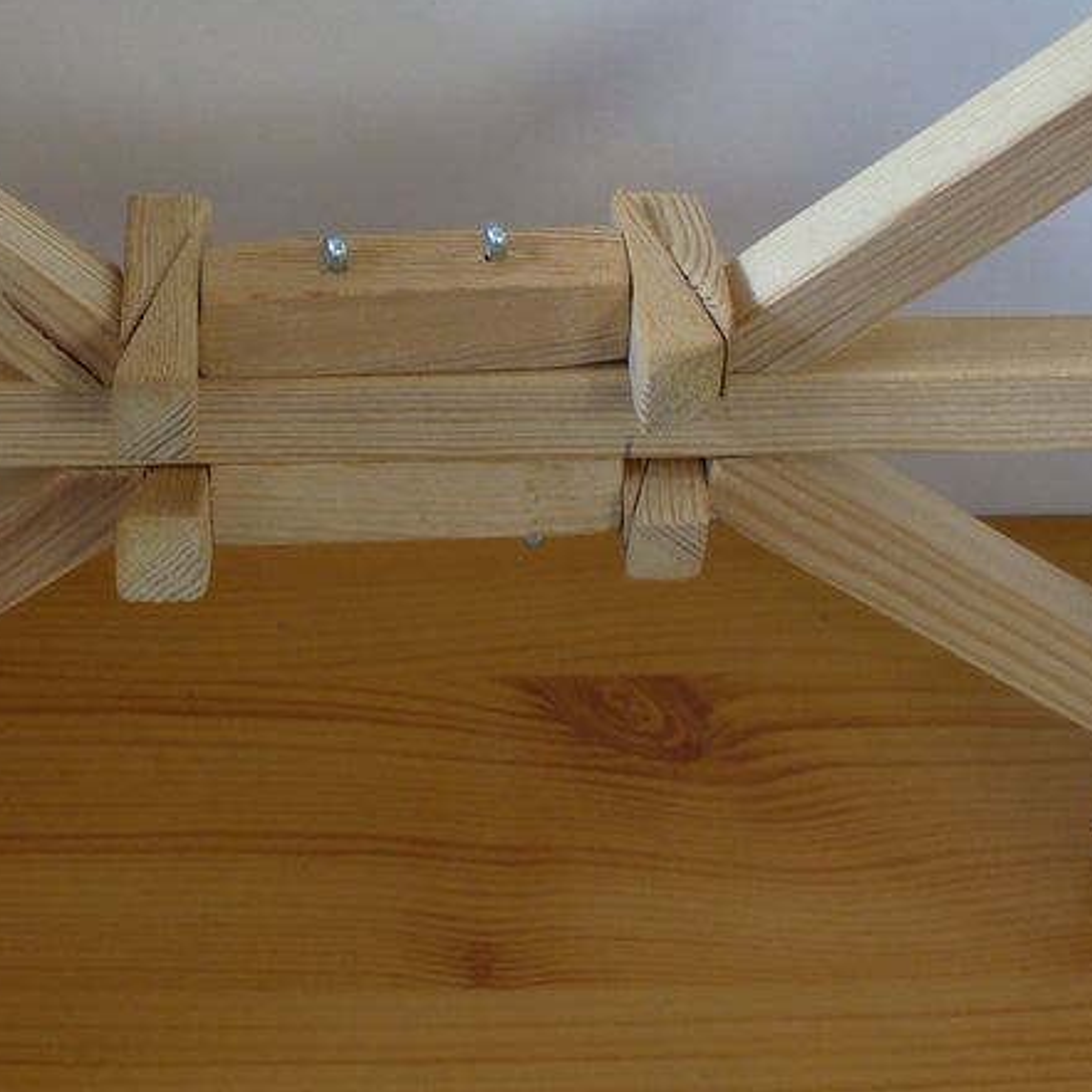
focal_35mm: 76
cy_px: 381
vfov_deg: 22.7
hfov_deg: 22.8
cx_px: 515
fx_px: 2712
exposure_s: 1/30
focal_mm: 6.1
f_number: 2.8
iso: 100
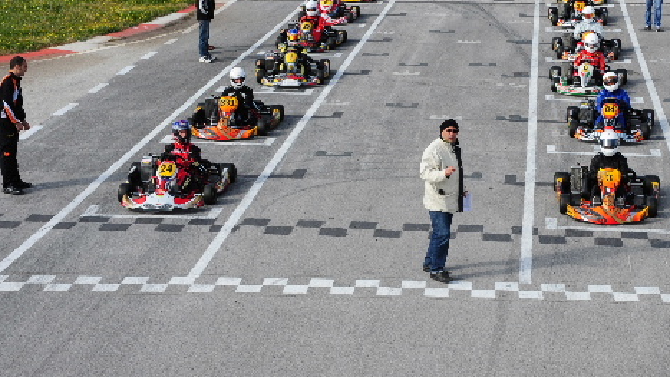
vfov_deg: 14.0
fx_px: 1528
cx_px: 433
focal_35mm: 86
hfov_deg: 24.6
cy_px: 116
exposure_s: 1/500
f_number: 18
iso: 640
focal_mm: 60
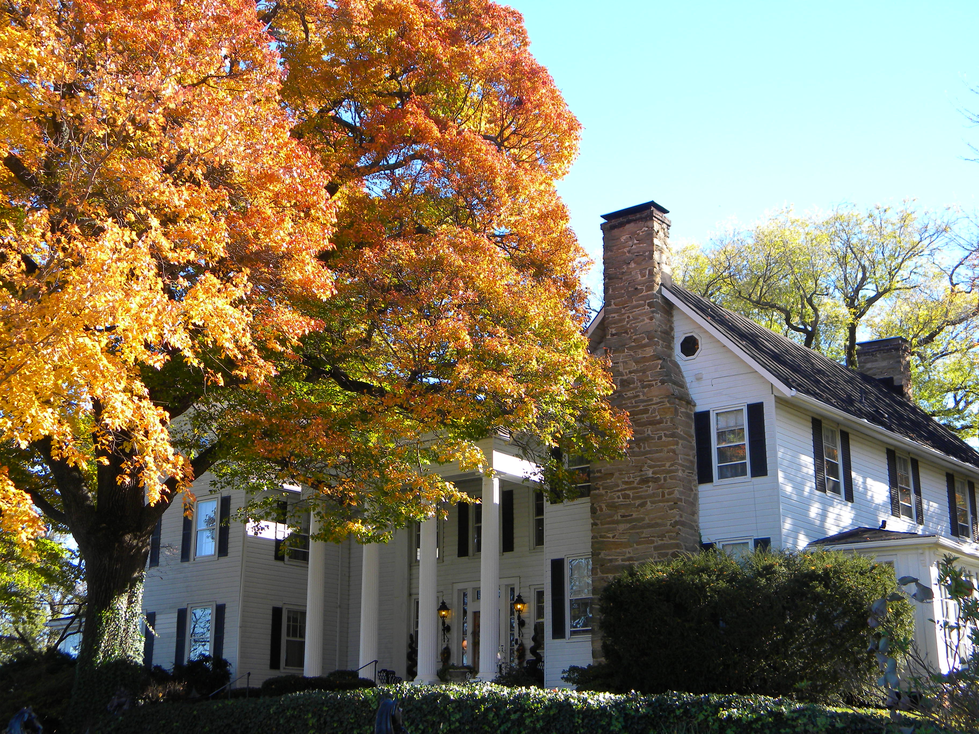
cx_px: 490
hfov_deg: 40.4
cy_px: 367
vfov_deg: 30.9
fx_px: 1329
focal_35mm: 47
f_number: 3.9
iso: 80
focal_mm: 8.6
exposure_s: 1/187
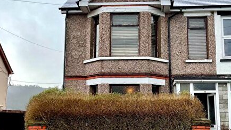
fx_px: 312
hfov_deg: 40.5
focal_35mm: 51
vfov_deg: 23.5
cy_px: 72
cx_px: 130
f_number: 1.8
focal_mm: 3
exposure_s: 1/657
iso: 16
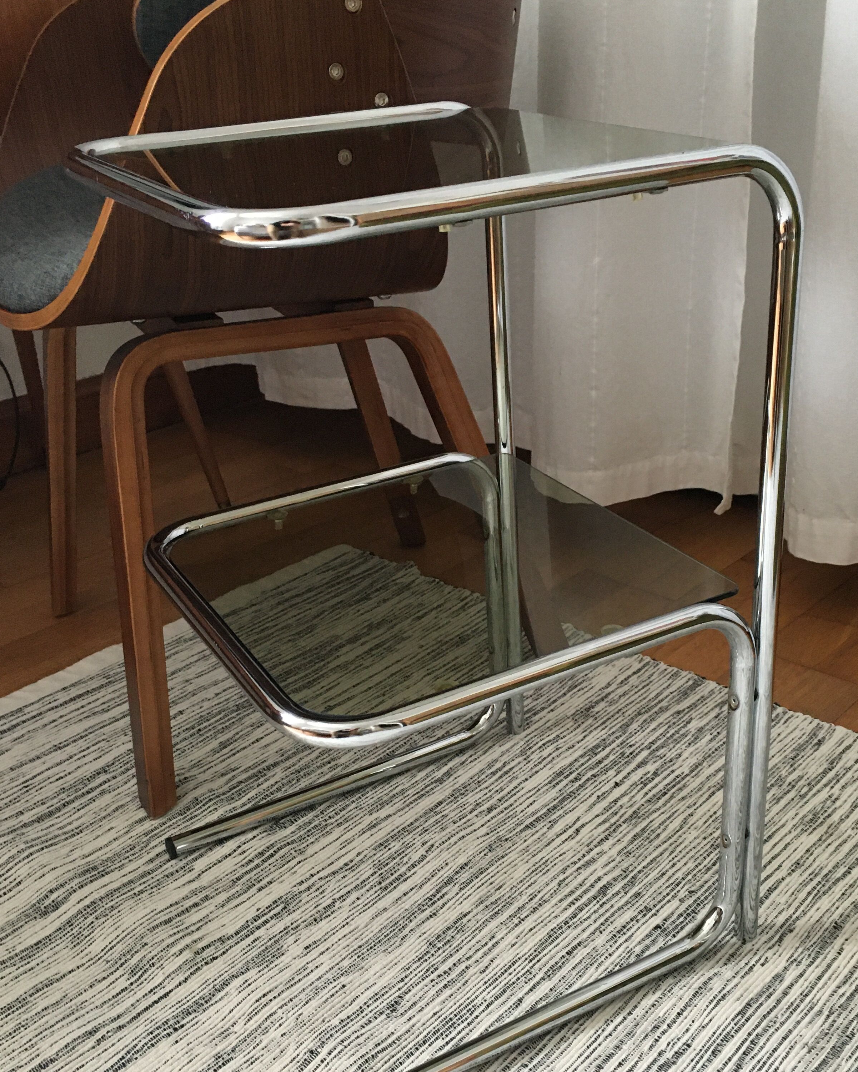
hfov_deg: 39.0
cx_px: 506
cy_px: 602
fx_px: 1206
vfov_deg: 47.8
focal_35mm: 38
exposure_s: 1/20
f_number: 2.2
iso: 200
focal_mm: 4.15
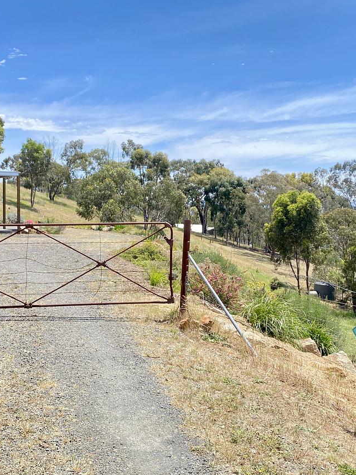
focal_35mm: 35
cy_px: 238
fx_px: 480
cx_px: 162
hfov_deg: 40.6
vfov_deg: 52.6
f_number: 1.8
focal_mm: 4.25
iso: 32
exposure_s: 1/1346
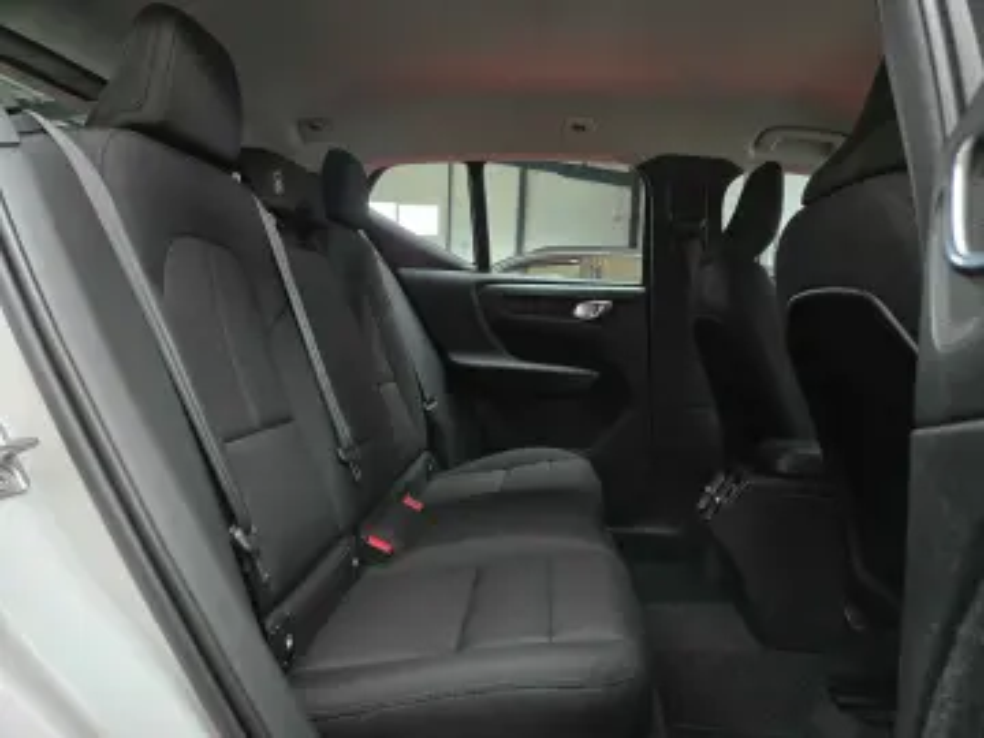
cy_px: 369
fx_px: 654
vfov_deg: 58.9
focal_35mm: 23
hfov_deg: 73.9
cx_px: 492
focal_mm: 5.4
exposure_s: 1/100
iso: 800
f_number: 1.8
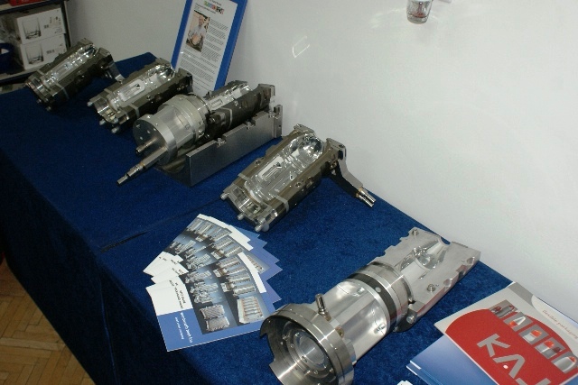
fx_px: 626
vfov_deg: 34.2
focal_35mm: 39
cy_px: 192
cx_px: 289
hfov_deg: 49.5
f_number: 5.6
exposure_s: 1/60
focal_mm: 26
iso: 400
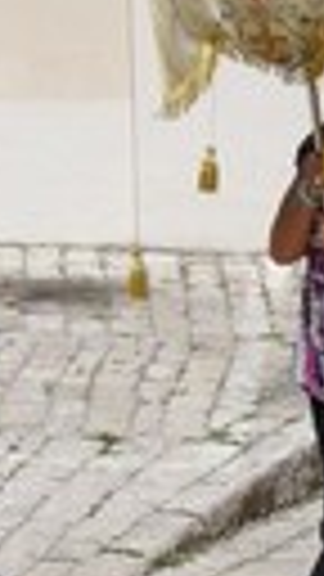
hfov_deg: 4.6
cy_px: 164
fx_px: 3986
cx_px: 441
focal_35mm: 261
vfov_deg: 8.3
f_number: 8
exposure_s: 1/320
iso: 100
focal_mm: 43
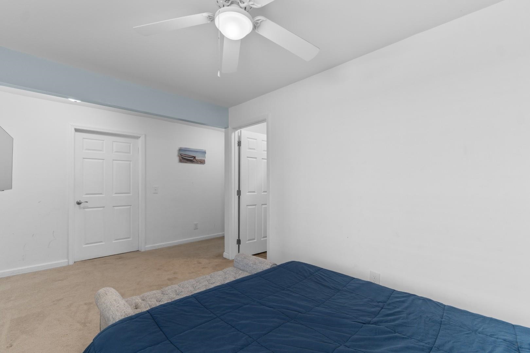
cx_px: 265
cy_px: 176
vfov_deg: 77.3
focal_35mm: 15
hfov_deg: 100.4
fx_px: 221
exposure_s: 1.3
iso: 100
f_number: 4.5
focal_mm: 10
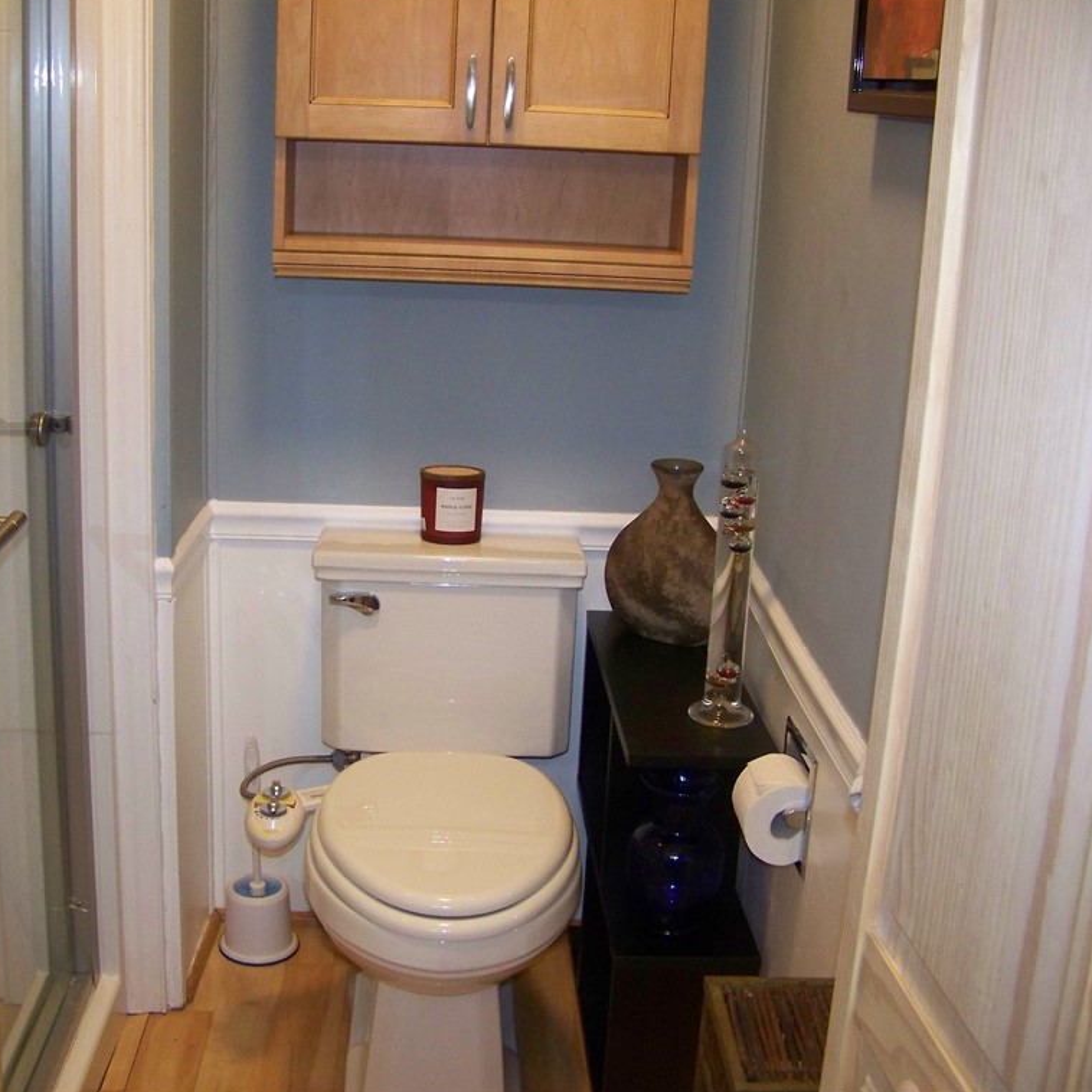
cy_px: 543
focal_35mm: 43
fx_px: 1535
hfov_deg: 39.0
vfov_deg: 39.2
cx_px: 425
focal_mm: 5.85
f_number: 2.8
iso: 200
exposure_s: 1/30
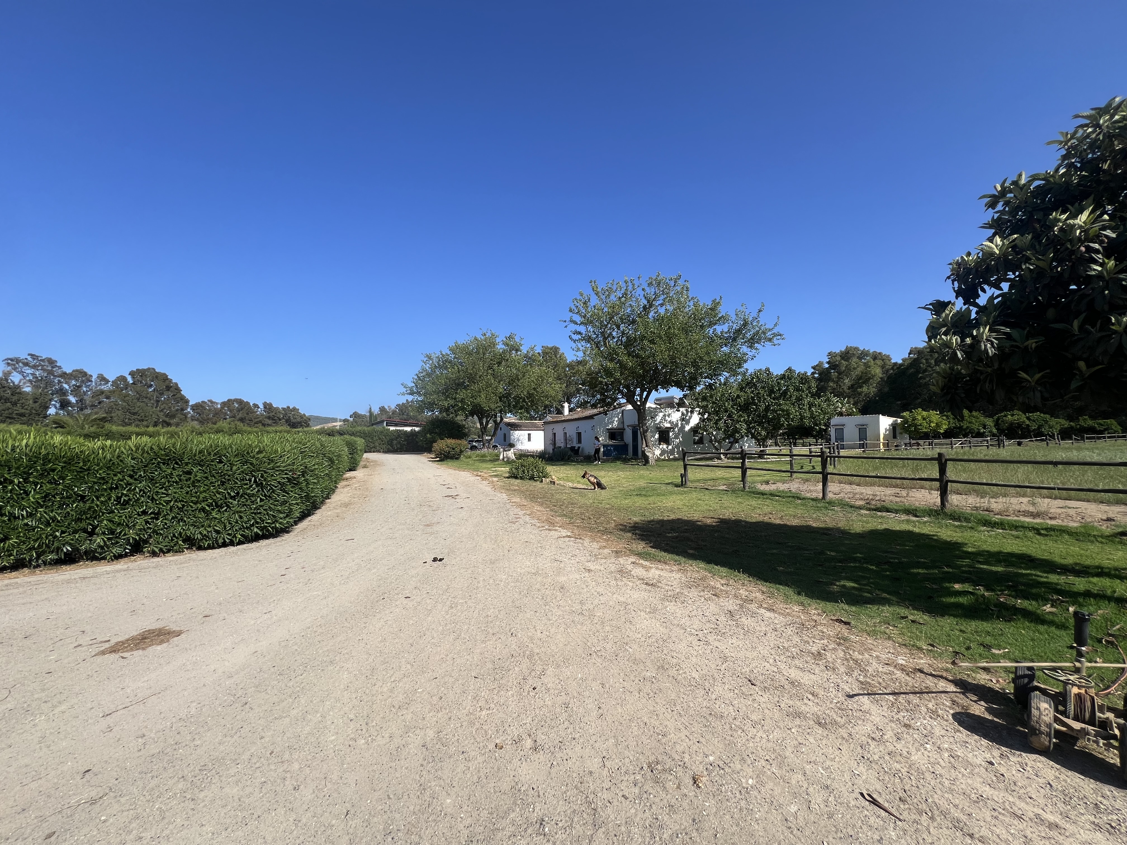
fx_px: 423
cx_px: 564
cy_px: 422
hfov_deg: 106.2
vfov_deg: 89.9
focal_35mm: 13
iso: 32
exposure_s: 1/1575
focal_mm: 1.57
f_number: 1.8
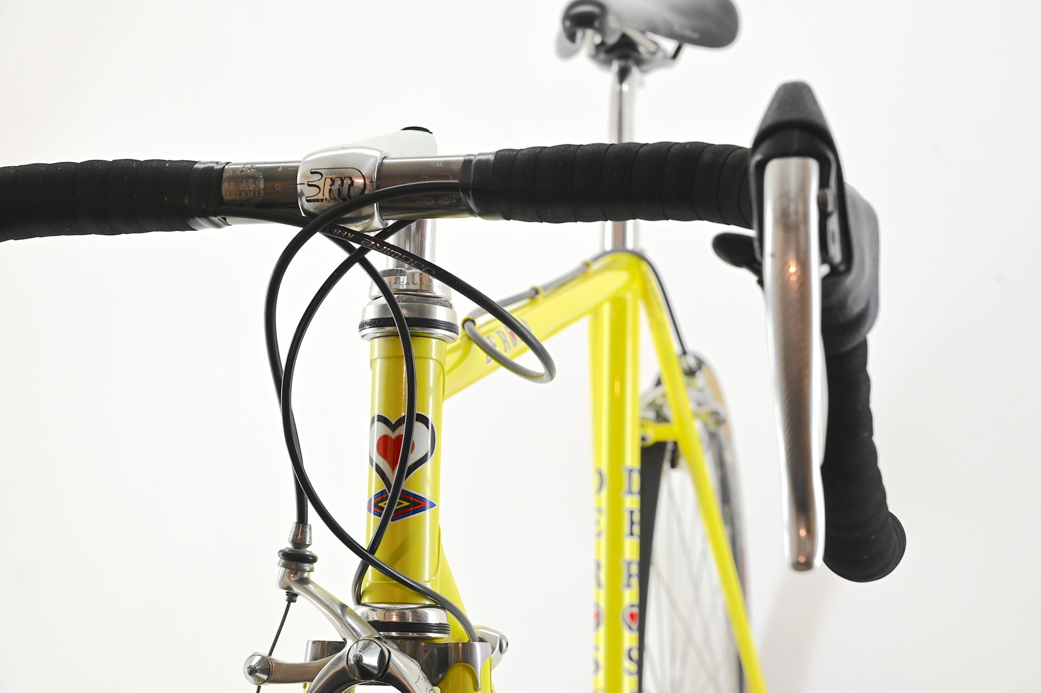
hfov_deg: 28.9
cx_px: 520
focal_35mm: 70
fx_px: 2024
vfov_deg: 19.4
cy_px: 346
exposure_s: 1/30
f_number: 9
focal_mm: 70
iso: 250
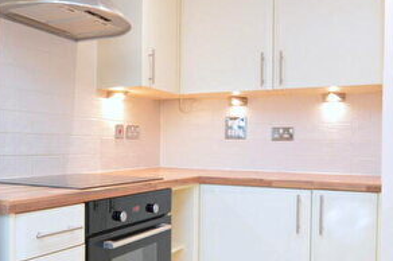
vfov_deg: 36.7
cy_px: 155
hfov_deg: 53.2
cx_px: 196
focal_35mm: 36
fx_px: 393
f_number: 11
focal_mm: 10
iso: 1600
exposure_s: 1/15
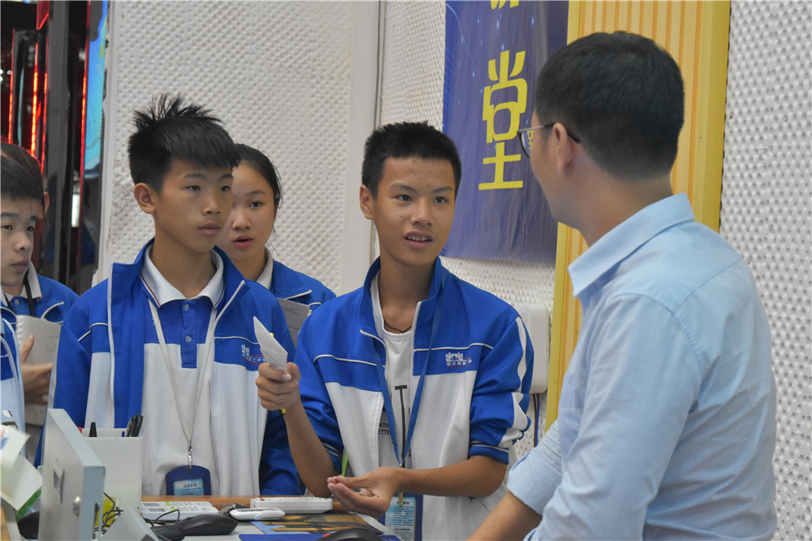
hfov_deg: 26.0
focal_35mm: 78
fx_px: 1759
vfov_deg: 17.5
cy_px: 270
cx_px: 406
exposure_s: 1/30
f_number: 5.6
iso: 2200
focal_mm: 52
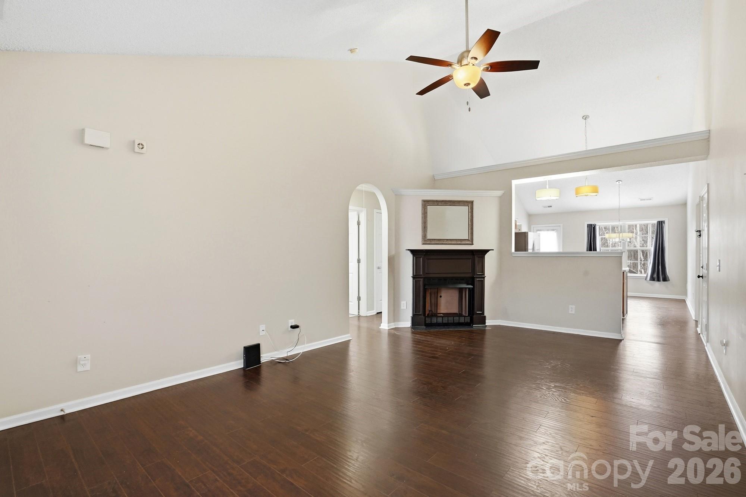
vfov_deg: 73.8
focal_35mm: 16
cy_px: 248
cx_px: 373
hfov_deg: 96.7
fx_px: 332
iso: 5000
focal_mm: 16
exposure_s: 1/400
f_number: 10
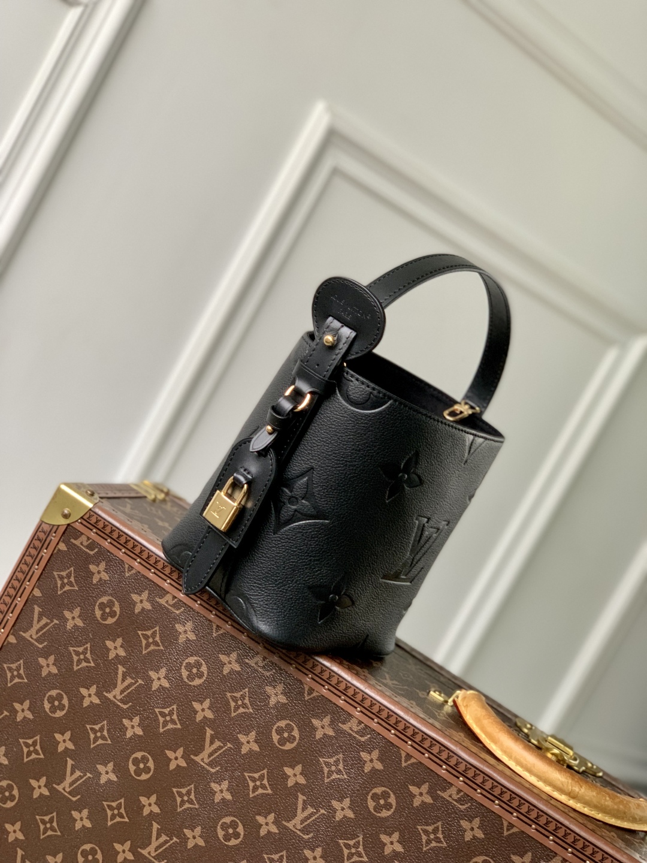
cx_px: 324
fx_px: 1296
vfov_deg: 36.8
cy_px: 432
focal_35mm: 52
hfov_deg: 28.0
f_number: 2.4
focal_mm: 6
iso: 125
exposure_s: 1/60
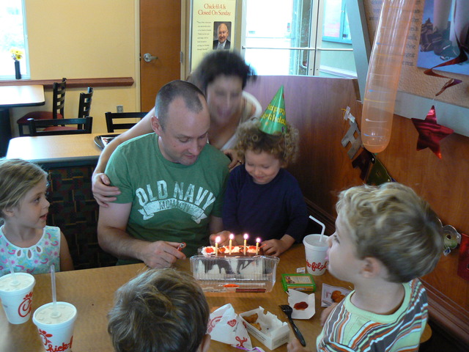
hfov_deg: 51.4
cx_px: 234
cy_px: 176
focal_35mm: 36
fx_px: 488
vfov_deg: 39.7
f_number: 2.8
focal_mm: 6
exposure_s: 1/20
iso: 200
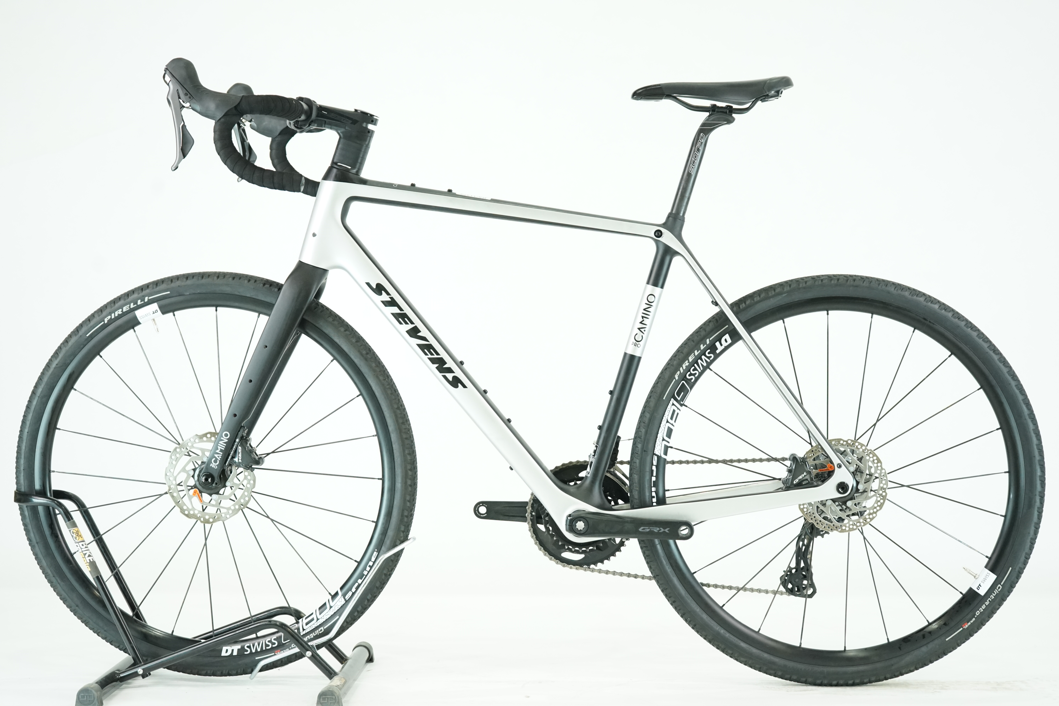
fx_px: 1735
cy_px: 353
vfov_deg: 23.0
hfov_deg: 33.9
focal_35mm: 59
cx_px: 530
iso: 2500
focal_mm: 59
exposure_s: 1/200
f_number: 5
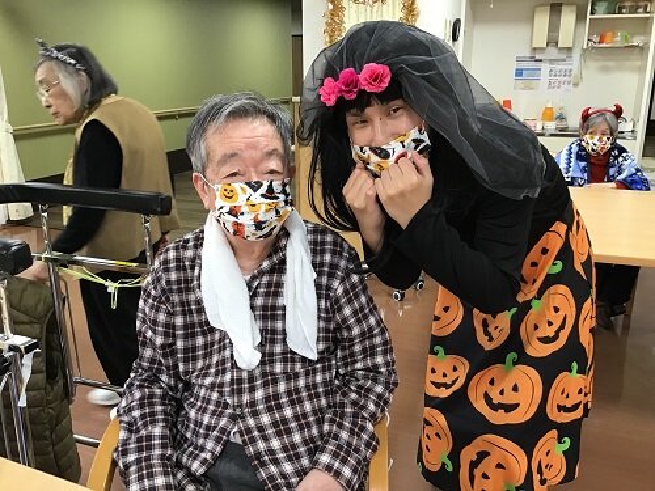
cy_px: 246
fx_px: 587
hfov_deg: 58.4
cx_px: 328
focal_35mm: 31
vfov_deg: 45.4
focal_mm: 3.3
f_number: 2.4
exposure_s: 1/30
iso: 64
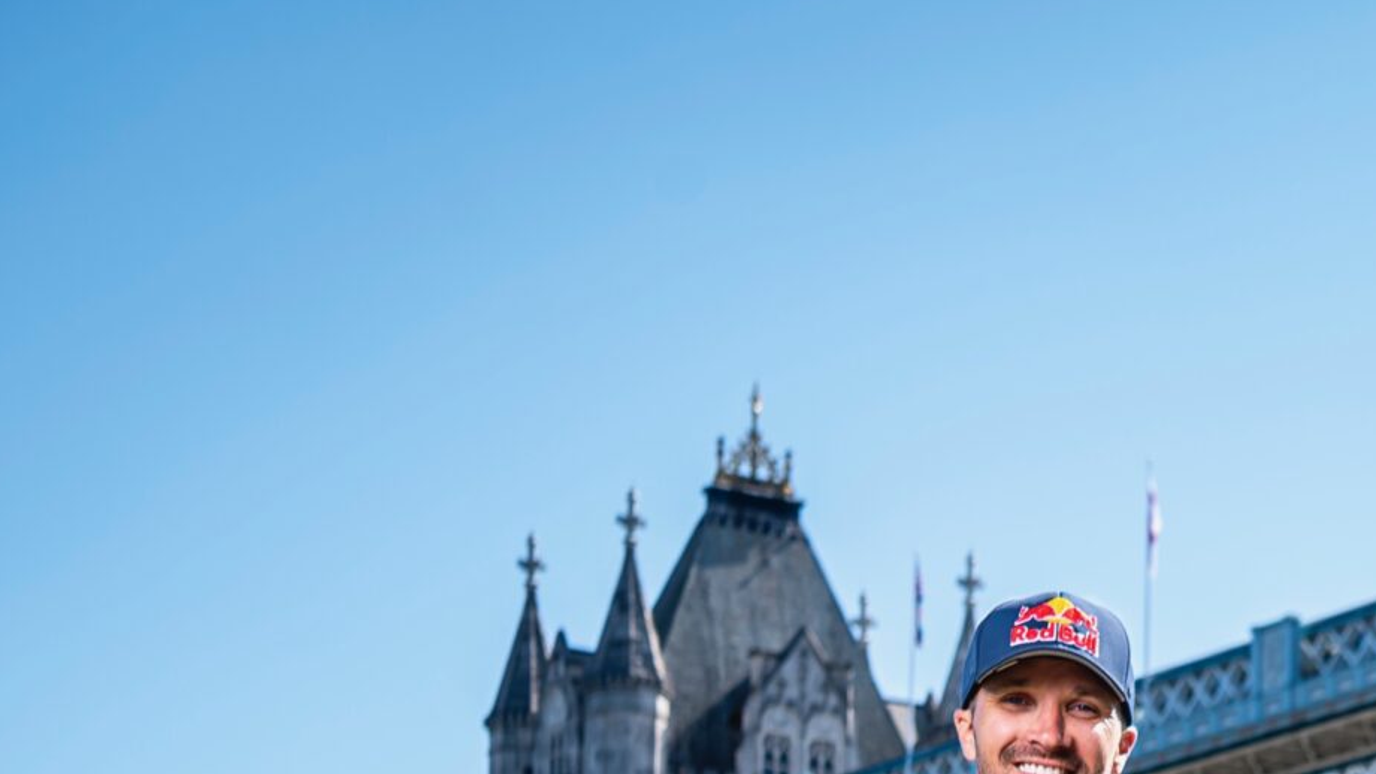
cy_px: 1259
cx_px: 1636
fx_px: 4780
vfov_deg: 9.0
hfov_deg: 15.8
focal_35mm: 131
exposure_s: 1/250
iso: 50
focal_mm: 45
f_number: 5.6
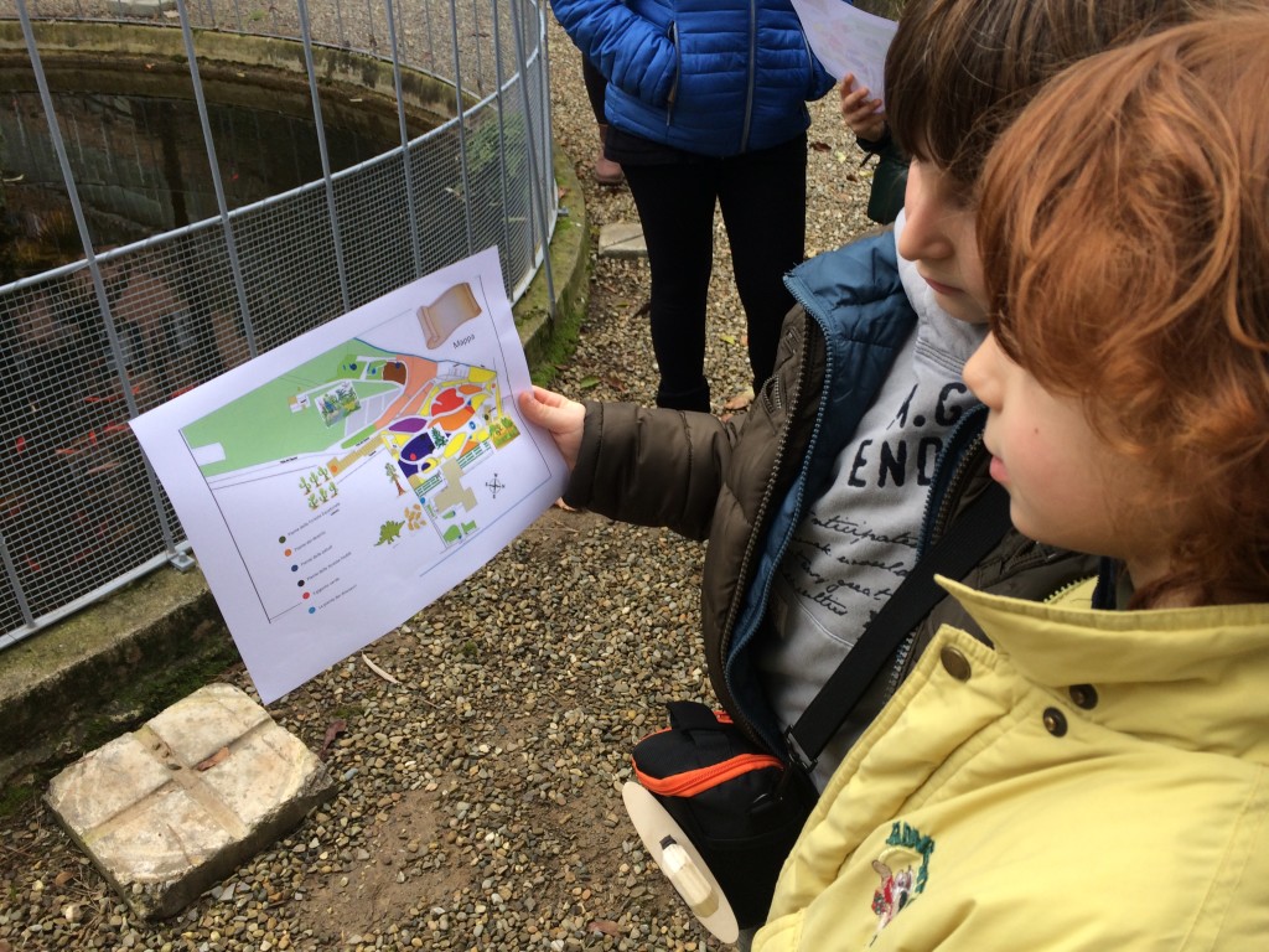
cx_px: 634
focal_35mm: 30
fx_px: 1100
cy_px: 476
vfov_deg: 46.8
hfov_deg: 60.0
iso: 50
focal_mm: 4.12
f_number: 2.2
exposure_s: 1/120
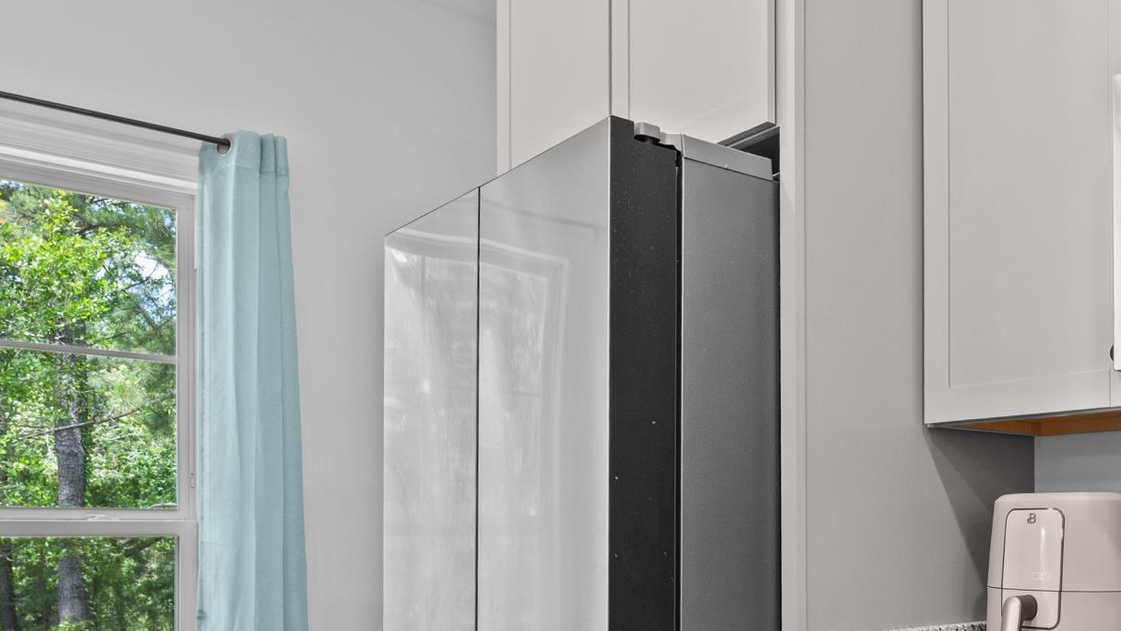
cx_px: 928
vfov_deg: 31.5
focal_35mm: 36
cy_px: 547
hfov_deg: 51.1
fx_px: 1073
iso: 200
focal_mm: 11
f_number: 7.1
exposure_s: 1/5
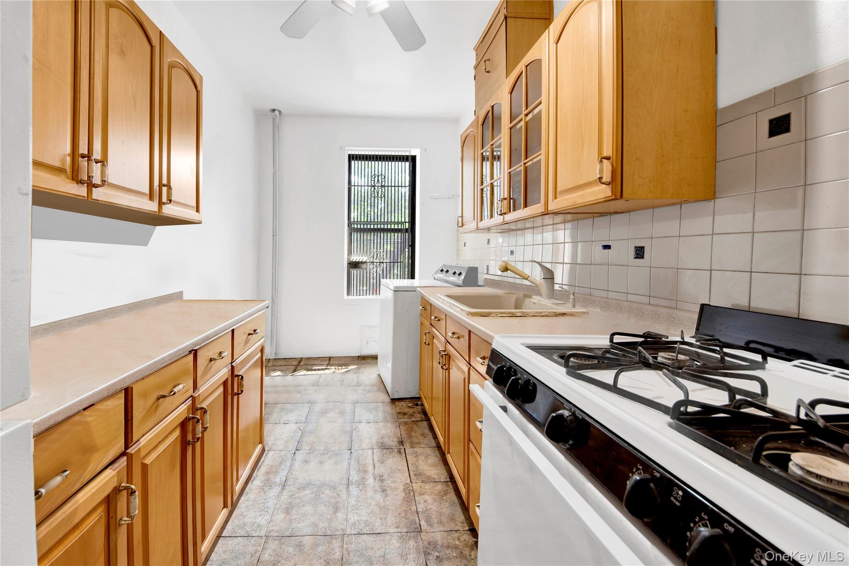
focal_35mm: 13
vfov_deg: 86.5
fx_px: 301
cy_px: 283
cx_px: 424
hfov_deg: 109.4
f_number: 8
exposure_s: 1/2.5
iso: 100
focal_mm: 8.5
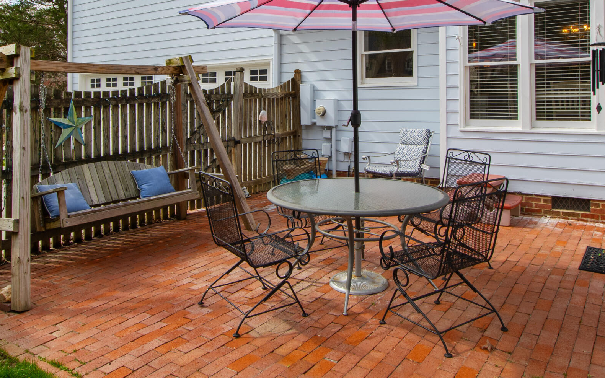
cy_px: 90
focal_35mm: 29
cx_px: 303
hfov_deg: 64.6
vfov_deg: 41.7
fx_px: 478
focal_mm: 10
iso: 100
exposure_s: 1/125
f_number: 8
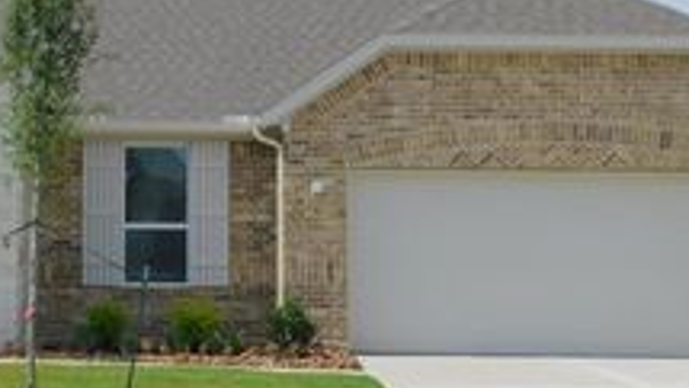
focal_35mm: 91
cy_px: 127
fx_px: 1663
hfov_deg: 23.0
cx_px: 119
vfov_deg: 13.3
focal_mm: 6.3
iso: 125
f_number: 3.5
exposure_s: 1/1500
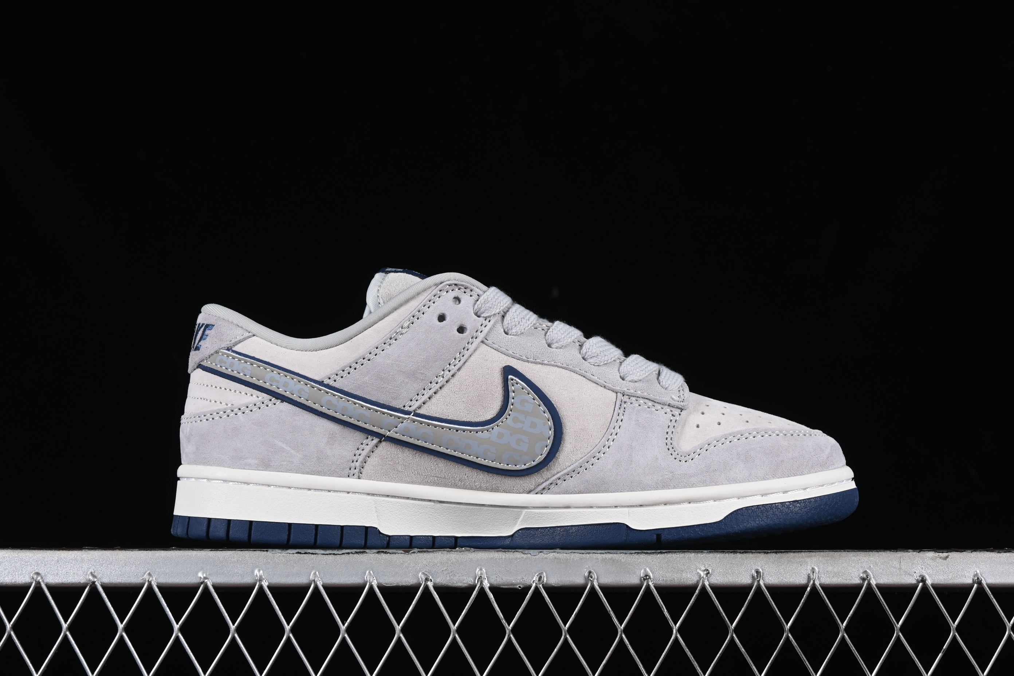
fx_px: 2112
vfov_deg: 18.2
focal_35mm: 75
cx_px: 507
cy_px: 338
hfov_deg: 27.0
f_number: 8
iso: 160
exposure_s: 1/80
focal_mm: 50
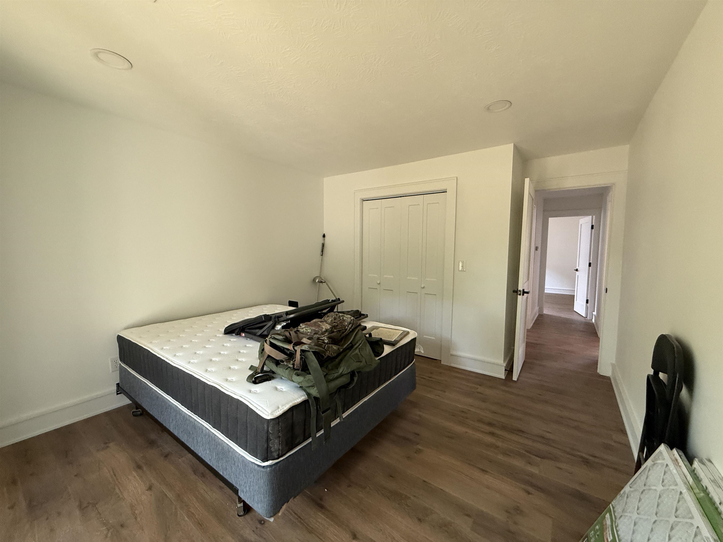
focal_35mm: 14
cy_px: 271
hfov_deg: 102.1
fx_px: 292
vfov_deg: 85.7
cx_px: 362
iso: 400
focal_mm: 2.22
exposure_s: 1/60
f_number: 2.2
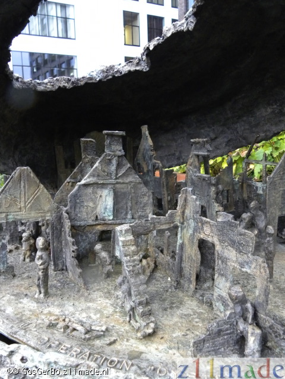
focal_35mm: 33
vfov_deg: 55.4
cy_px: 190
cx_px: 142
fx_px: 362
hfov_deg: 42.9
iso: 400
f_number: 2.8
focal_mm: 5.9
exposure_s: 1/21.4
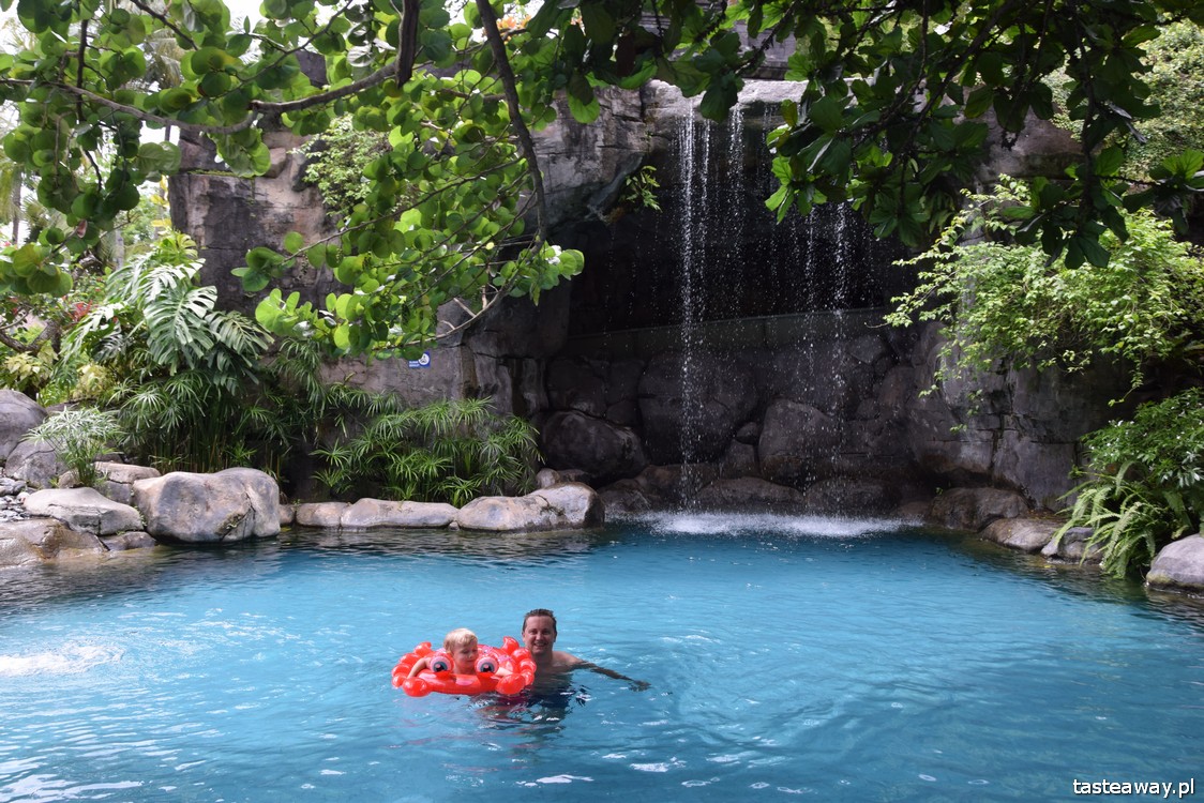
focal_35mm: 30
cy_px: 402
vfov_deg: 43.6
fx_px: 1004
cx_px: 602
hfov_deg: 61.9
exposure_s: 1/250
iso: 400
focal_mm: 20
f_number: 8
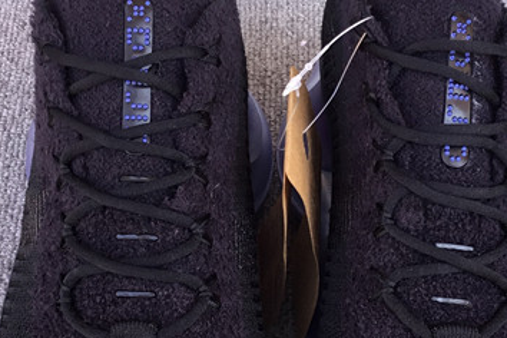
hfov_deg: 24.8
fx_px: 1155
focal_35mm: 82
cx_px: 269
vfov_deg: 16.6
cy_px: 243
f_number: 2.4
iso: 25
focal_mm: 3.3
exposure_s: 1/50
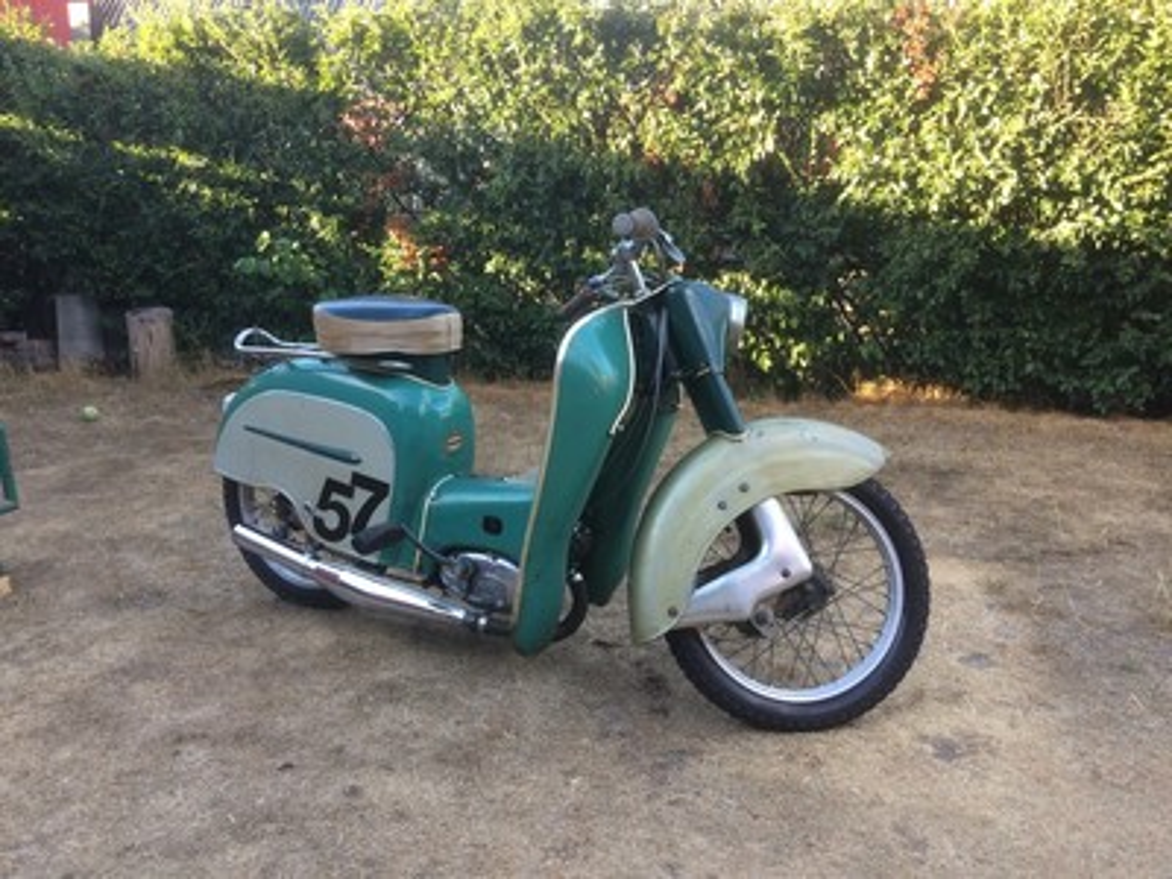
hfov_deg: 61.7
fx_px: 982
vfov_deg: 48.2
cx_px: 586
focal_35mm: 29
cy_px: 440
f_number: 2.2
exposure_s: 1/100
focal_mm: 4.15
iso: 50
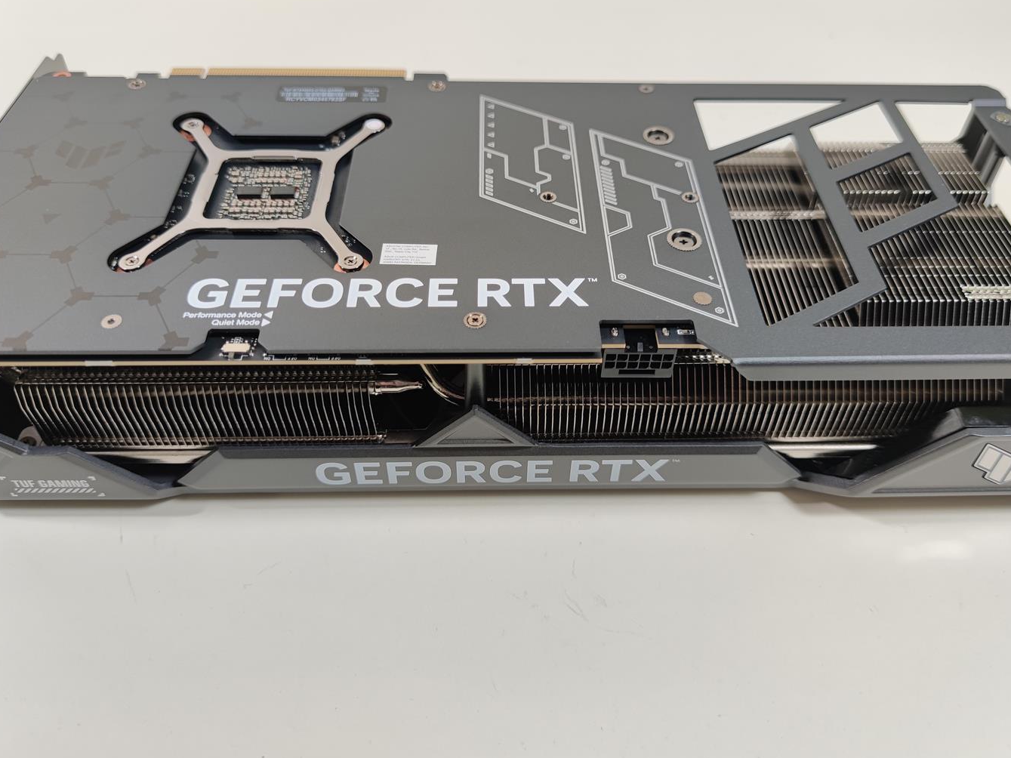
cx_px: 521
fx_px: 818
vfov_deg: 49.7
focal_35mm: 28
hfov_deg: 63.4
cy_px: 342
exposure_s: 1/100
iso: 82
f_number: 1.85
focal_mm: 6.78
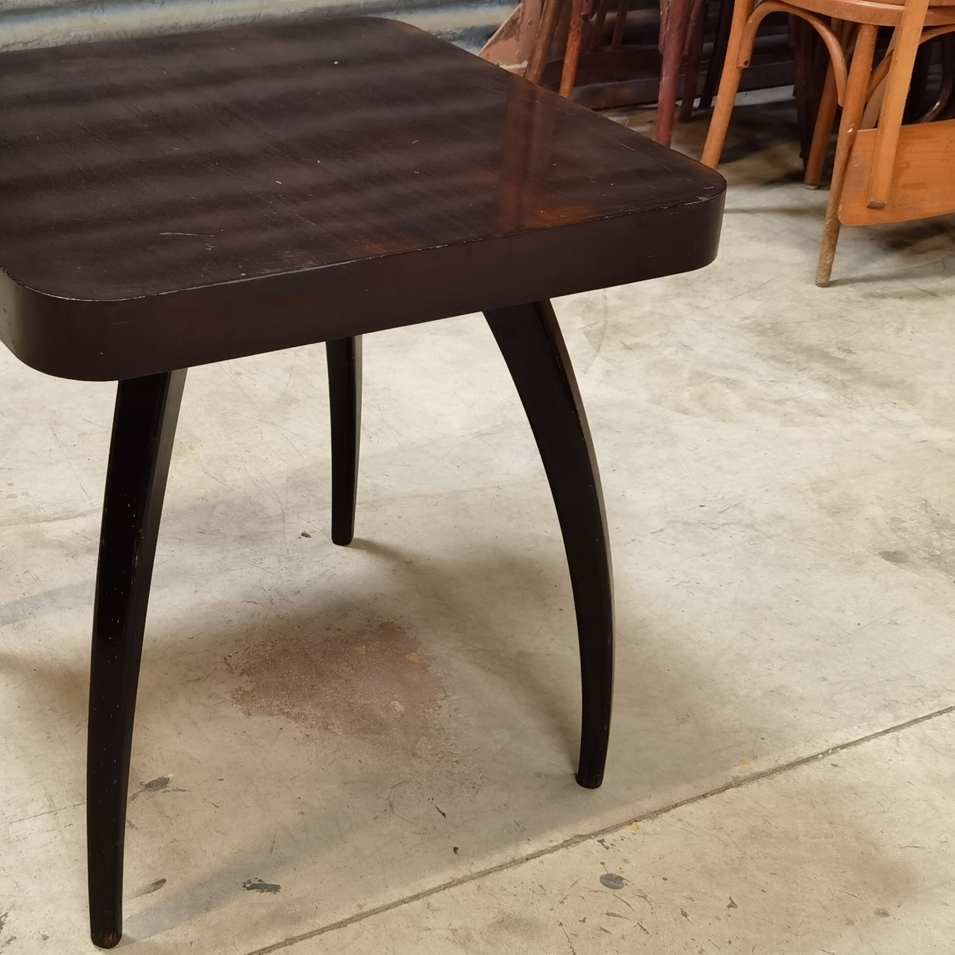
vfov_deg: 31.1
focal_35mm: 55
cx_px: 292
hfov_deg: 30.8
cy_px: 460
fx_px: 1717
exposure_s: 1/33.3
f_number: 1.9
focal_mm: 6.71
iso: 320
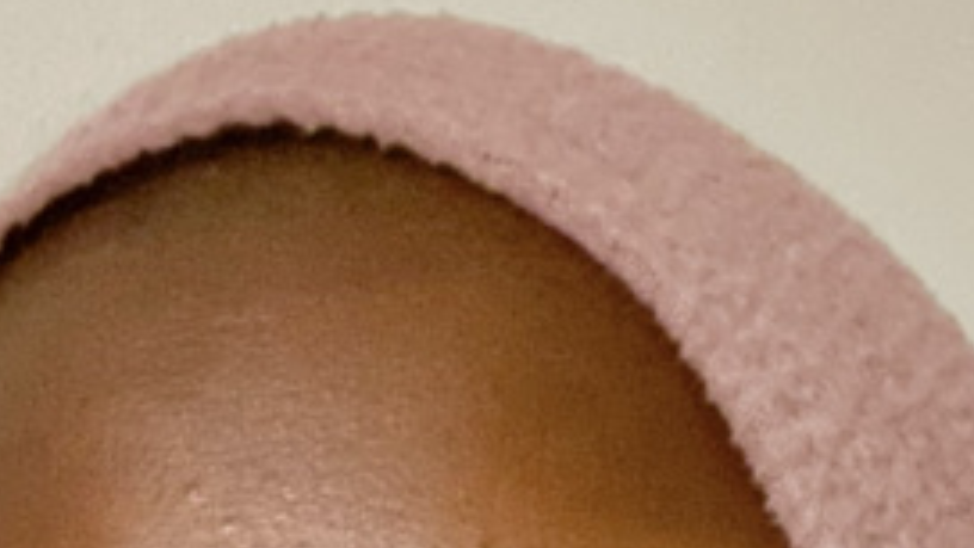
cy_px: 1468
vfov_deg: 8.6
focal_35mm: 123
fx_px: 3177
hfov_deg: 17.4
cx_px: 315
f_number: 2.2
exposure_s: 1/15
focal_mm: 2.71
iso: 800
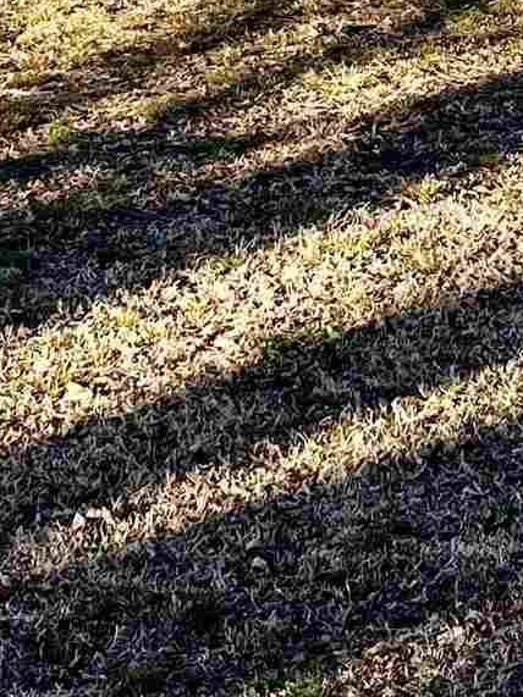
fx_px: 2821
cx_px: 479
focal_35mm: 140
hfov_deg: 10.5
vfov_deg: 13.4
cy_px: -278
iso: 50
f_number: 1.6
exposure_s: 1/1477
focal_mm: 5.1
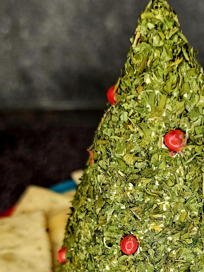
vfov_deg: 32.1
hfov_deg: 25.3
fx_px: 448
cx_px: 156
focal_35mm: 57
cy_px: 245
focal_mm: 6.3
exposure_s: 1/58.8
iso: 50
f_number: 1.7
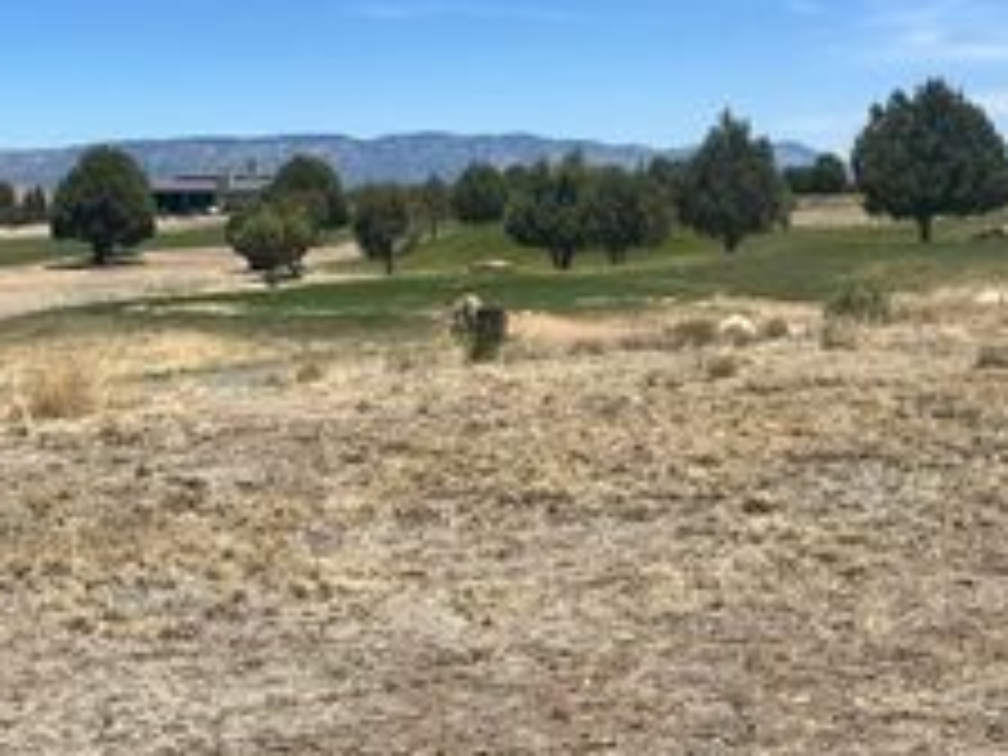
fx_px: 1689
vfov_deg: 24.7
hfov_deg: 32.6
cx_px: 261
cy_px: 110
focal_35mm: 58
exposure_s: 1/4651
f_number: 1.6
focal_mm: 5.1
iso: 50
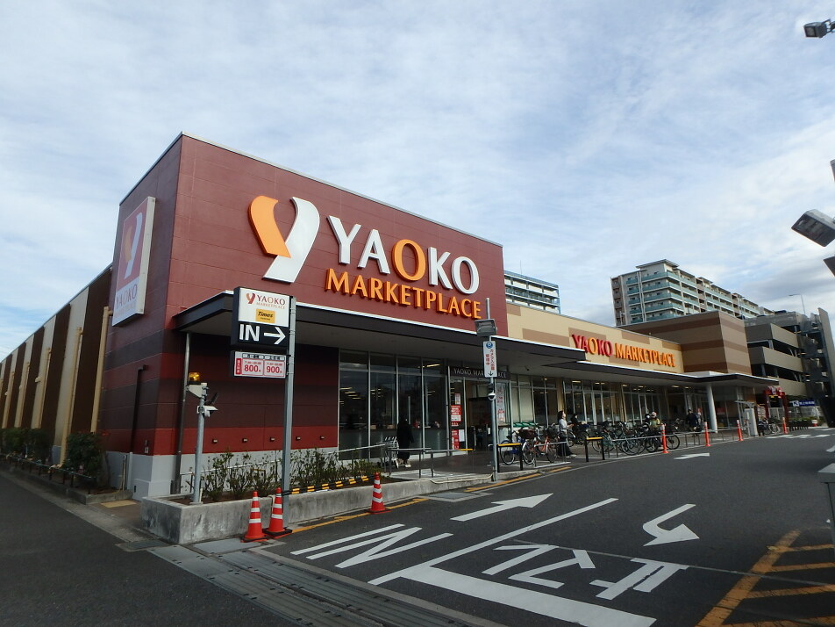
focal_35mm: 21
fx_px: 507
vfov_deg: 63.4
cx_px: 418
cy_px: 314
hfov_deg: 79.0
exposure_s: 1/400
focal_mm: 3.7
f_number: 6
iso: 125
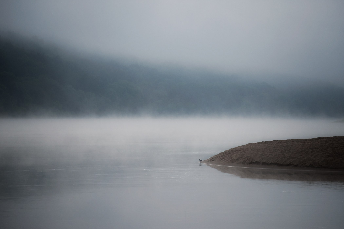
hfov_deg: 10.3
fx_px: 1912
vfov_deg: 6.9
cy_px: 114
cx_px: 172
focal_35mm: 200
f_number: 7.1
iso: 400
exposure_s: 1/640
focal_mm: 200
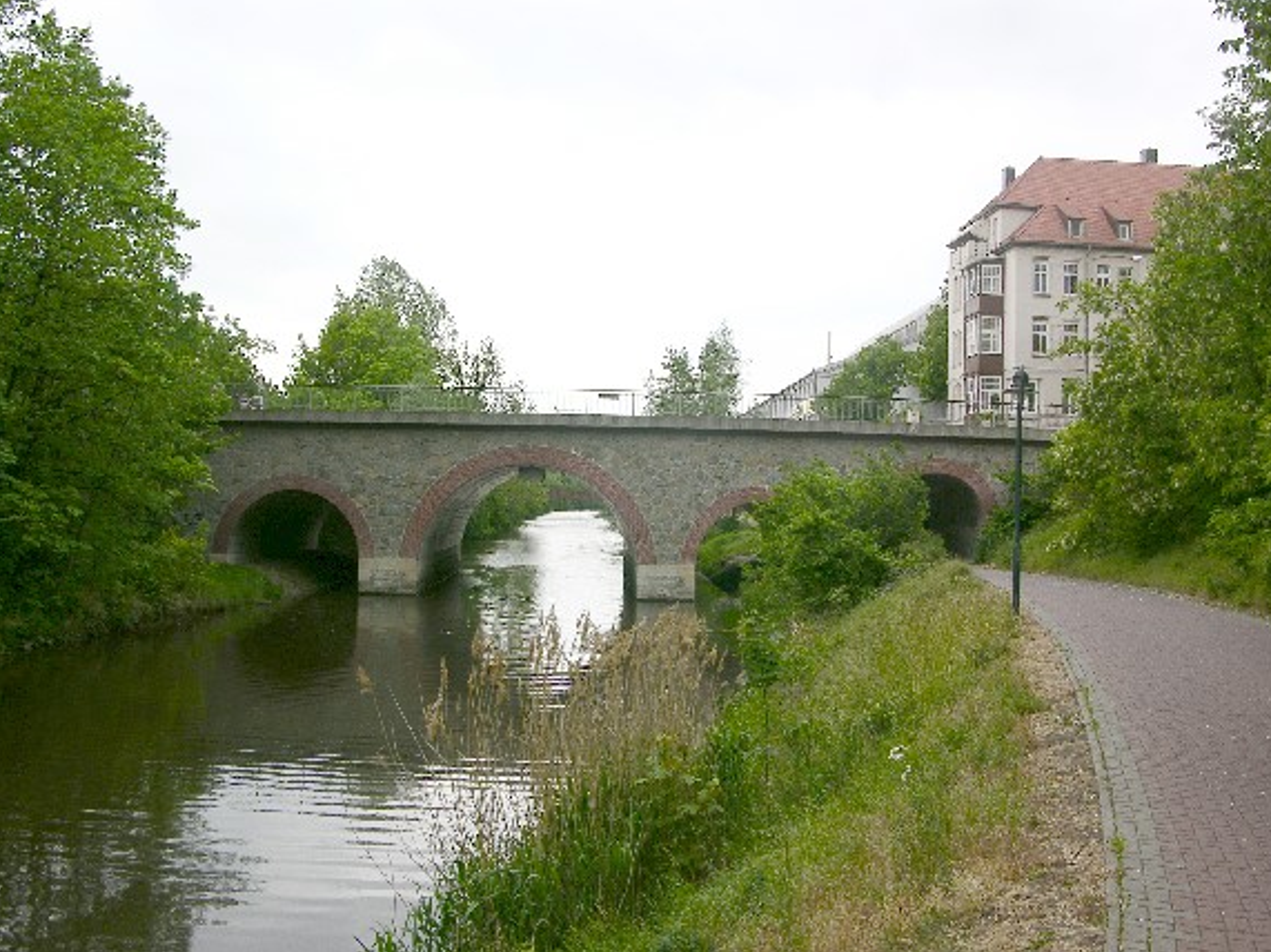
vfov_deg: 39.6
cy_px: 483
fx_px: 1322
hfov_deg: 51.4
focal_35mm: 36
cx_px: 649
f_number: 4.5
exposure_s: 1/47.5
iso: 50
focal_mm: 8.9
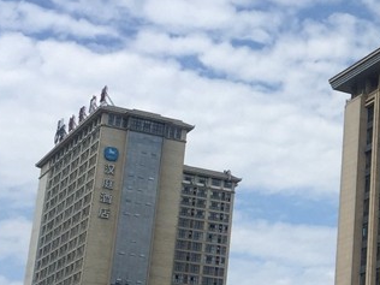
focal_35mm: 94
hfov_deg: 19.4
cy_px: 171
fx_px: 1032
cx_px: 482
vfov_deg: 15.7
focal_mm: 4.15
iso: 32
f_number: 2.2
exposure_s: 1/3049
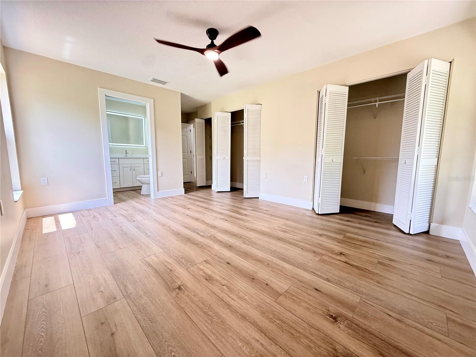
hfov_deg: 102.1
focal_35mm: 14
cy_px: 178
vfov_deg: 85.7
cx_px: 238
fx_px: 193
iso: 250
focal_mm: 2.22
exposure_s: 1/99
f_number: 2.2
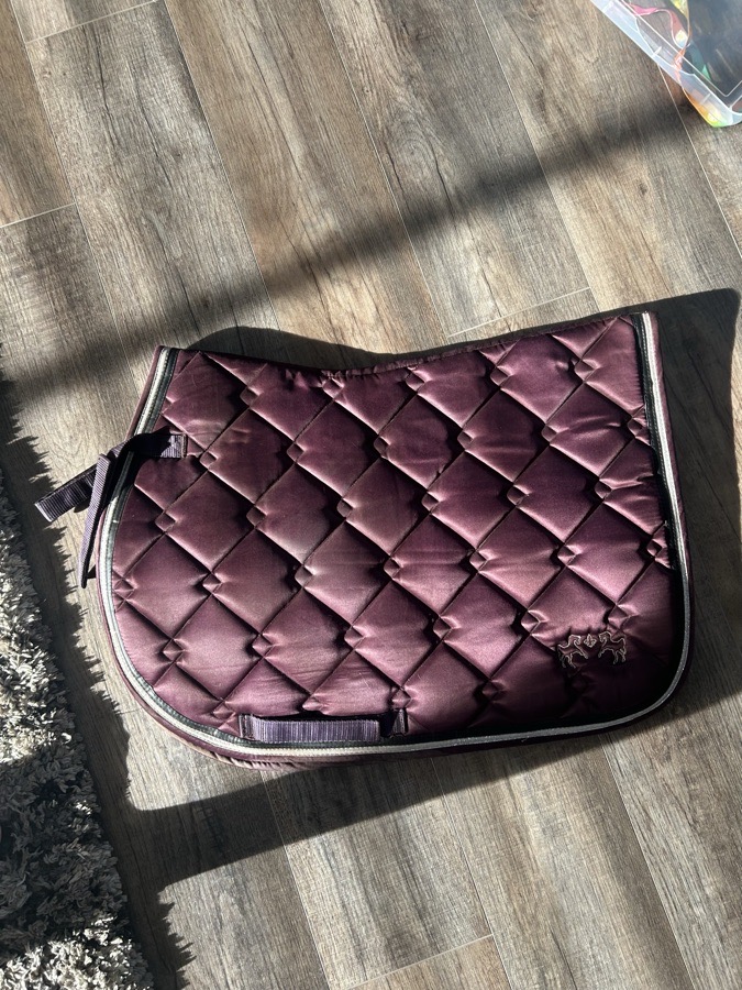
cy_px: 495
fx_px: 743
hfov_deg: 53.1
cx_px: 371
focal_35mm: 26
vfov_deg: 67.3
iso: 64
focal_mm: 5.7
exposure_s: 1/121
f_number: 1.5
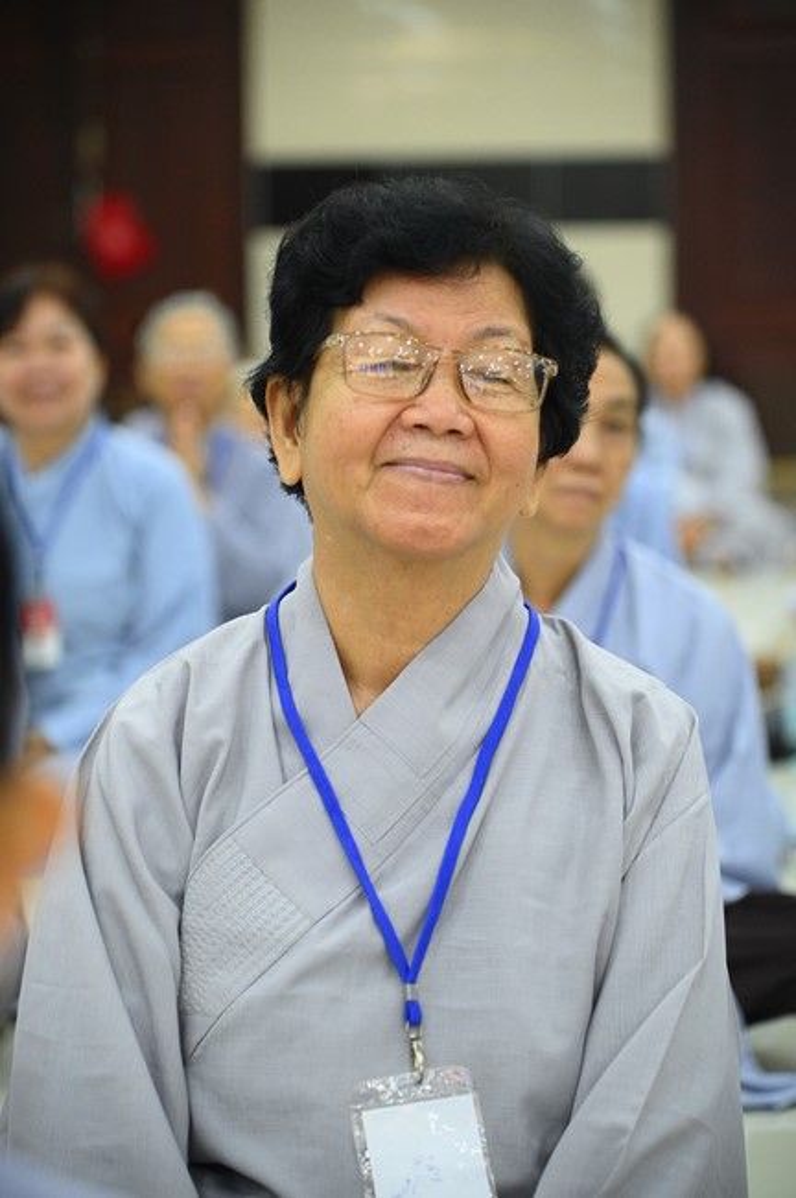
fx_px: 3988
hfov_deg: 11.4
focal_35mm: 120
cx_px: 398
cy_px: 599
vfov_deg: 17.1
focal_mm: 120
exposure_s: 1/160
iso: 5000
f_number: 4
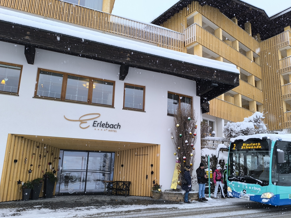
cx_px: 167
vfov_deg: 51.2
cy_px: 126
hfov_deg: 65.0
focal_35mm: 27
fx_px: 227
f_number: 1.65
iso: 64
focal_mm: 6.14
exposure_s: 1/100
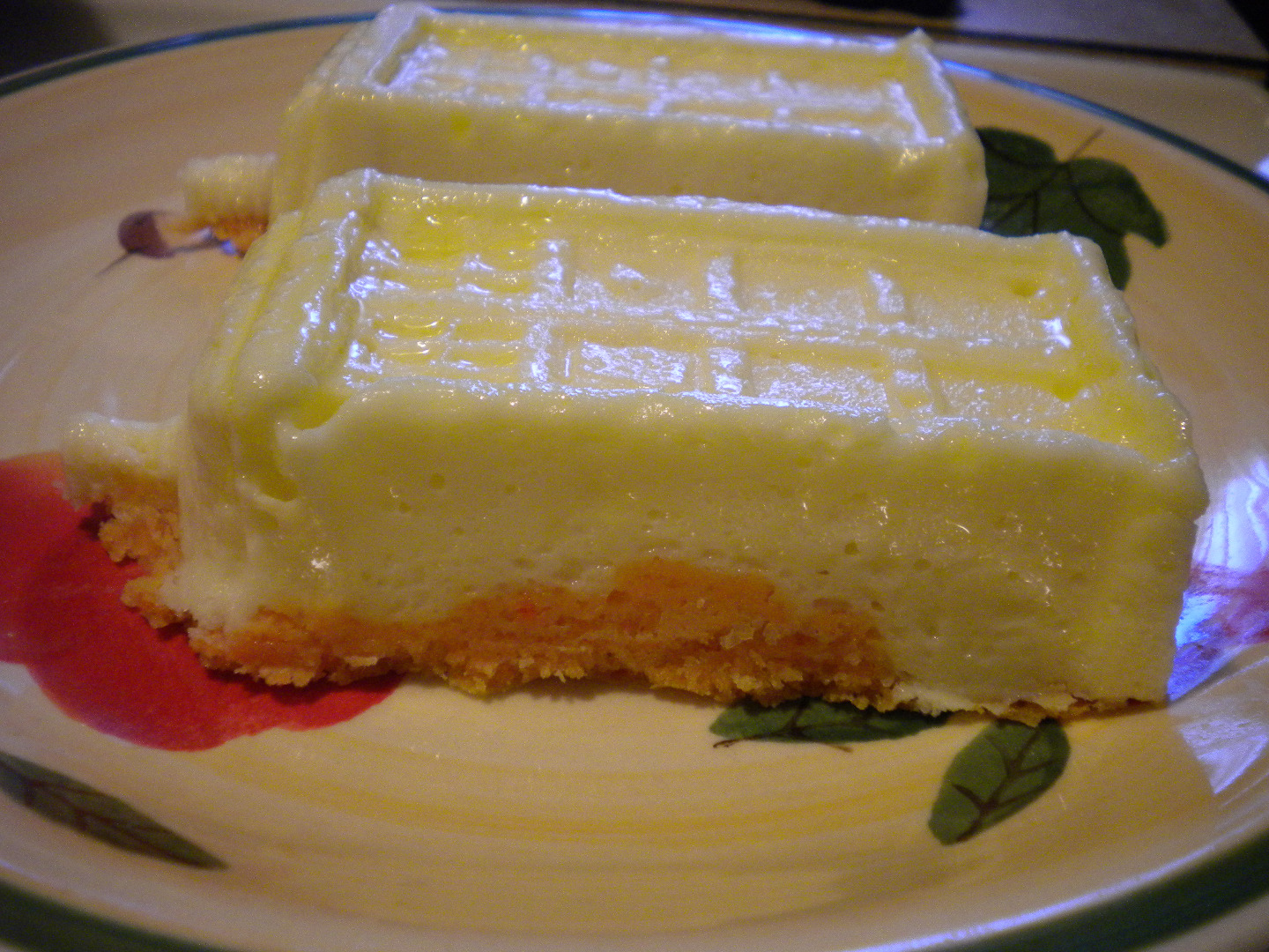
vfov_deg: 35.1
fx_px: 1503
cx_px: 634
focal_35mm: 41
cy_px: 476
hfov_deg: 45.8
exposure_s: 1/54.4
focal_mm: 7.4
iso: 353
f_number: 3.5
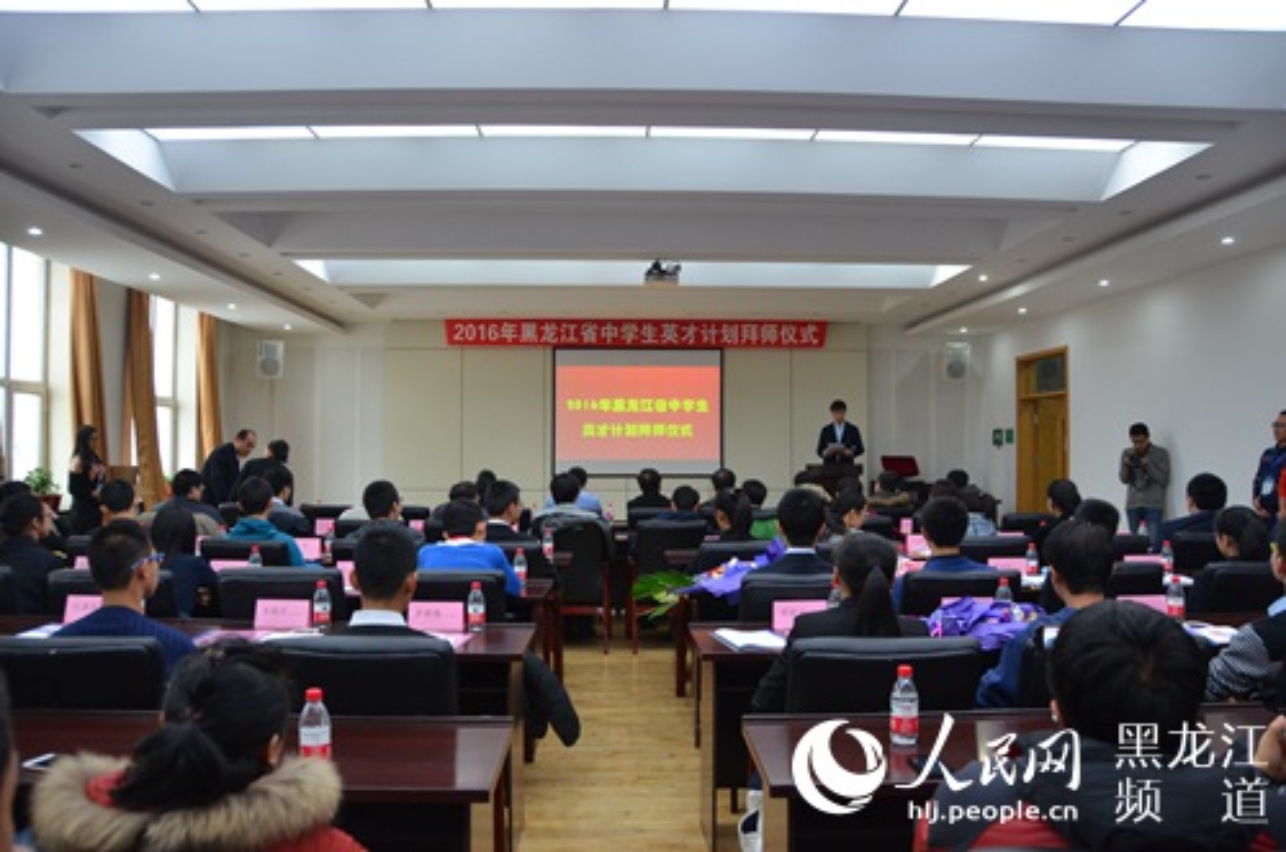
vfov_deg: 47.7
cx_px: 643
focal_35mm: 27
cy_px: 426
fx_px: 962
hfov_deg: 67.5
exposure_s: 1/60
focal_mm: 18
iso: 1000
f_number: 4
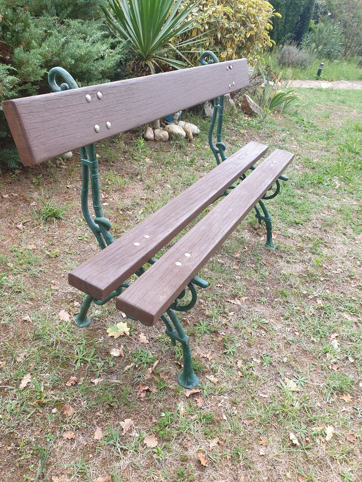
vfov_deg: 67.3
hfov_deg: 53.1
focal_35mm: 26
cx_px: 181
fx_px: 363
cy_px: 241
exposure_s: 1/104
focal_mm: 4.3
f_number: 2.4
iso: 50
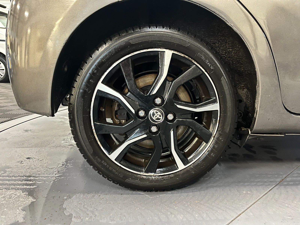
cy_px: 112
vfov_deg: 53.1
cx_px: 150
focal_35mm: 26
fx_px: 225
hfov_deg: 67.3
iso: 1250
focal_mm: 5.1
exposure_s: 1/25
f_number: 1.6
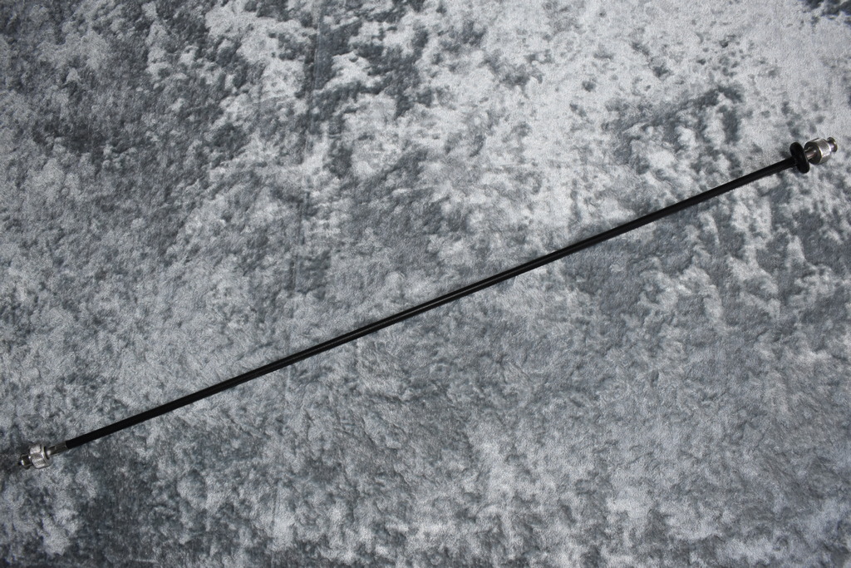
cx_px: 426
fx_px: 638
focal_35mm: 27
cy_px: 284
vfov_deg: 47.9
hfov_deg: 67.4
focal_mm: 18
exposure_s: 1/100
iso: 800
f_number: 5
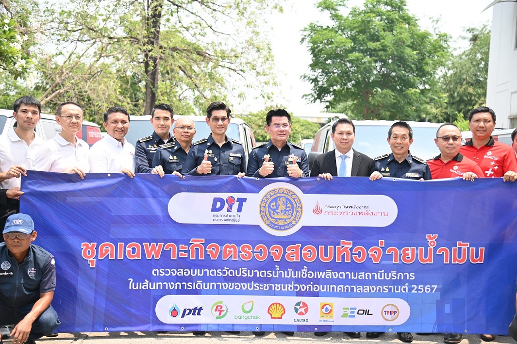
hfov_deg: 41.1
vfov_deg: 28.0
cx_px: 258
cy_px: 172
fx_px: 689
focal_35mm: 48
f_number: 4
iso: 100
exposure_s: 1/320
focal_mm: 48
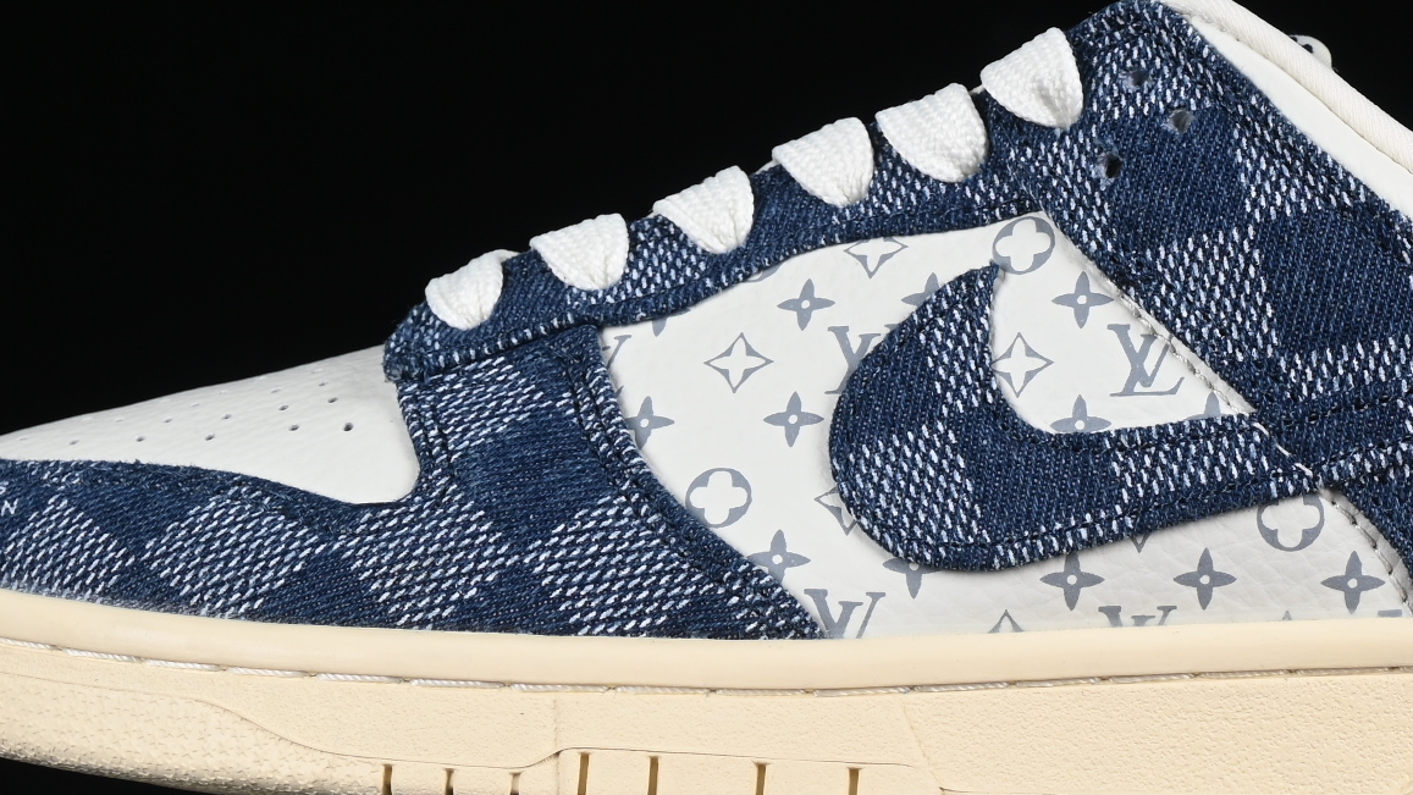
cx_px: 950
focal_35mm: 189
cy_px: 131
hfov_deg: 11.4
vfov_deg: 6.4
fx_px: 7082
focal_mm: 50
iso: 160
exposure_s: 1/80
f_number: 8
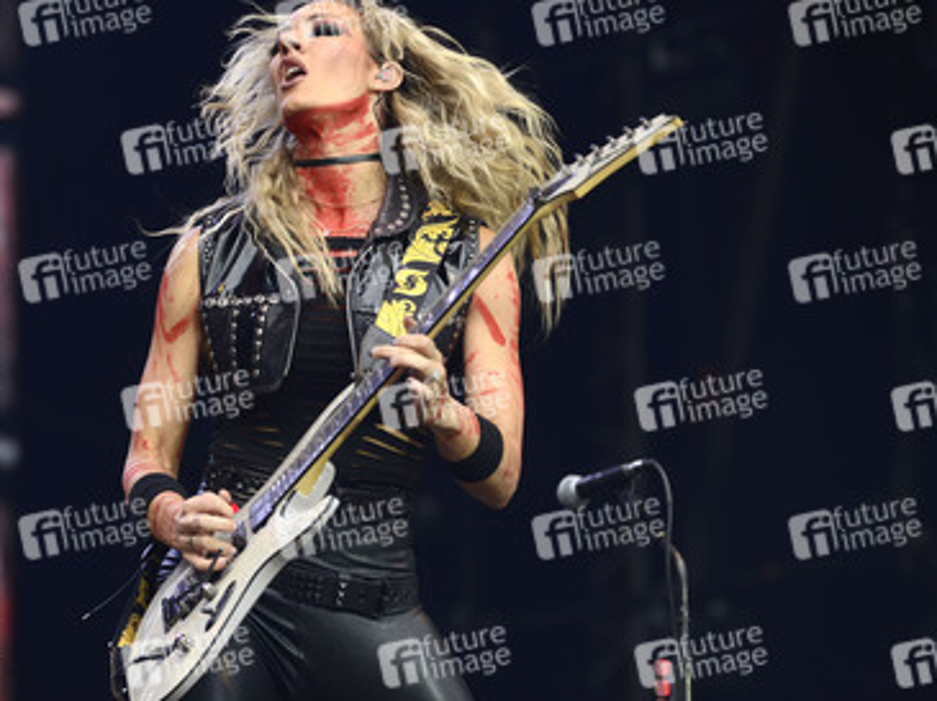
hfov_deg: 9.5
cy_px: 336
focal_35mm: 208
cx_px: 376
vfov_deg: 7.1
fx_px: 5625
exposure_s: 1/800
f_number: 5
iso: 320
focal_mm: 175
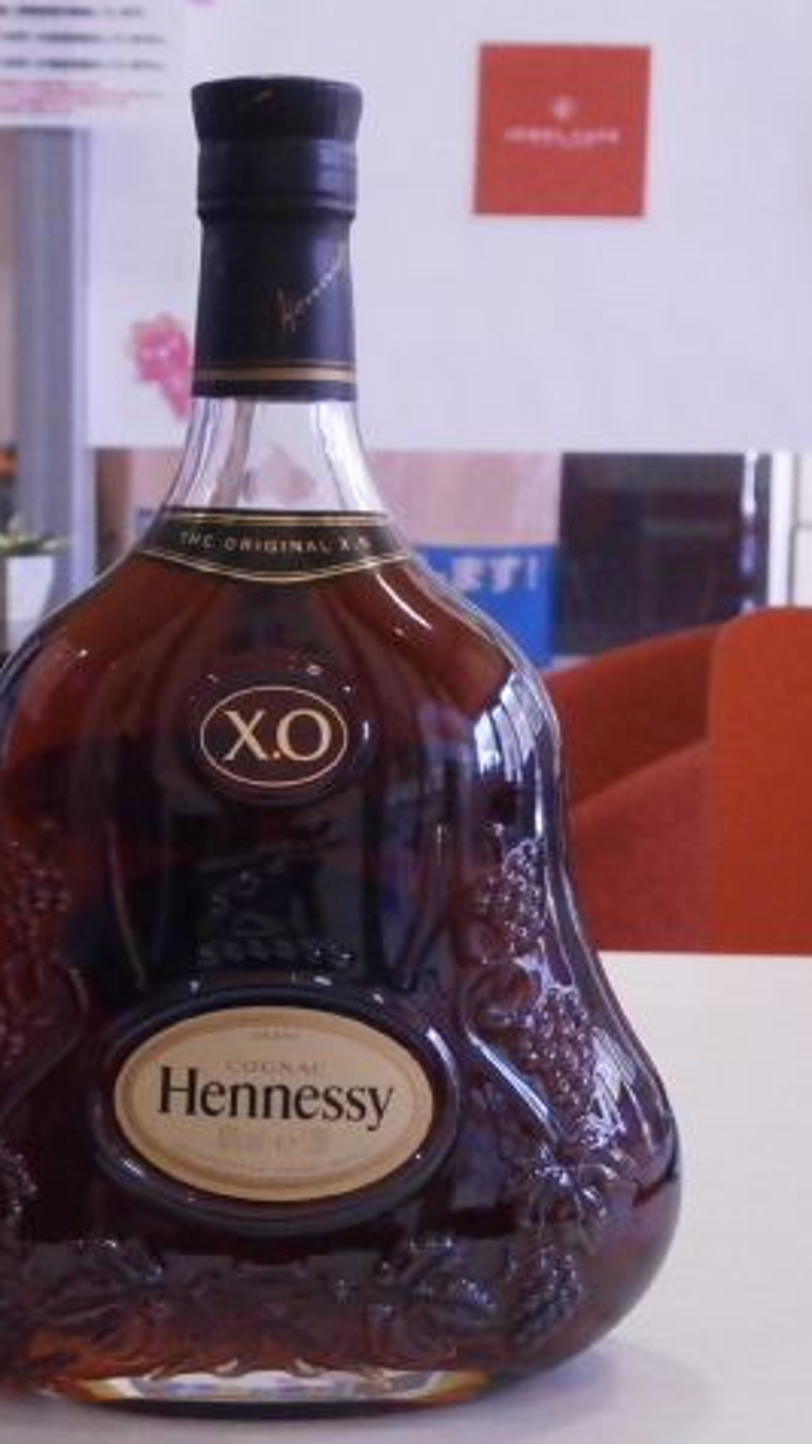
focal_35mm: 69
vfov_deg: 30.6
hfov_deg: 17.4
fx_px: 2643
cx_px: 262
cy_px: 720
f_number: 3.4
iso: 800
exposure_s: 1/160
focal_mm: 8.3
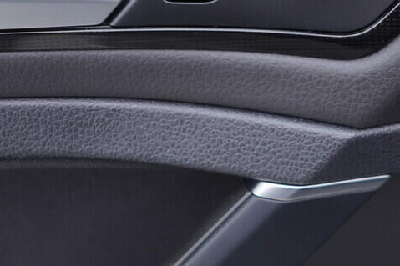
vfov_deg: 17.2
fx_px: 855
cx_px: 242
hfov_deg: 26.3
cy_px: -15
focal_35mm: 77
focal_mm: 24
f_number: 2.8
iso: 125
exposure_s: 1/40
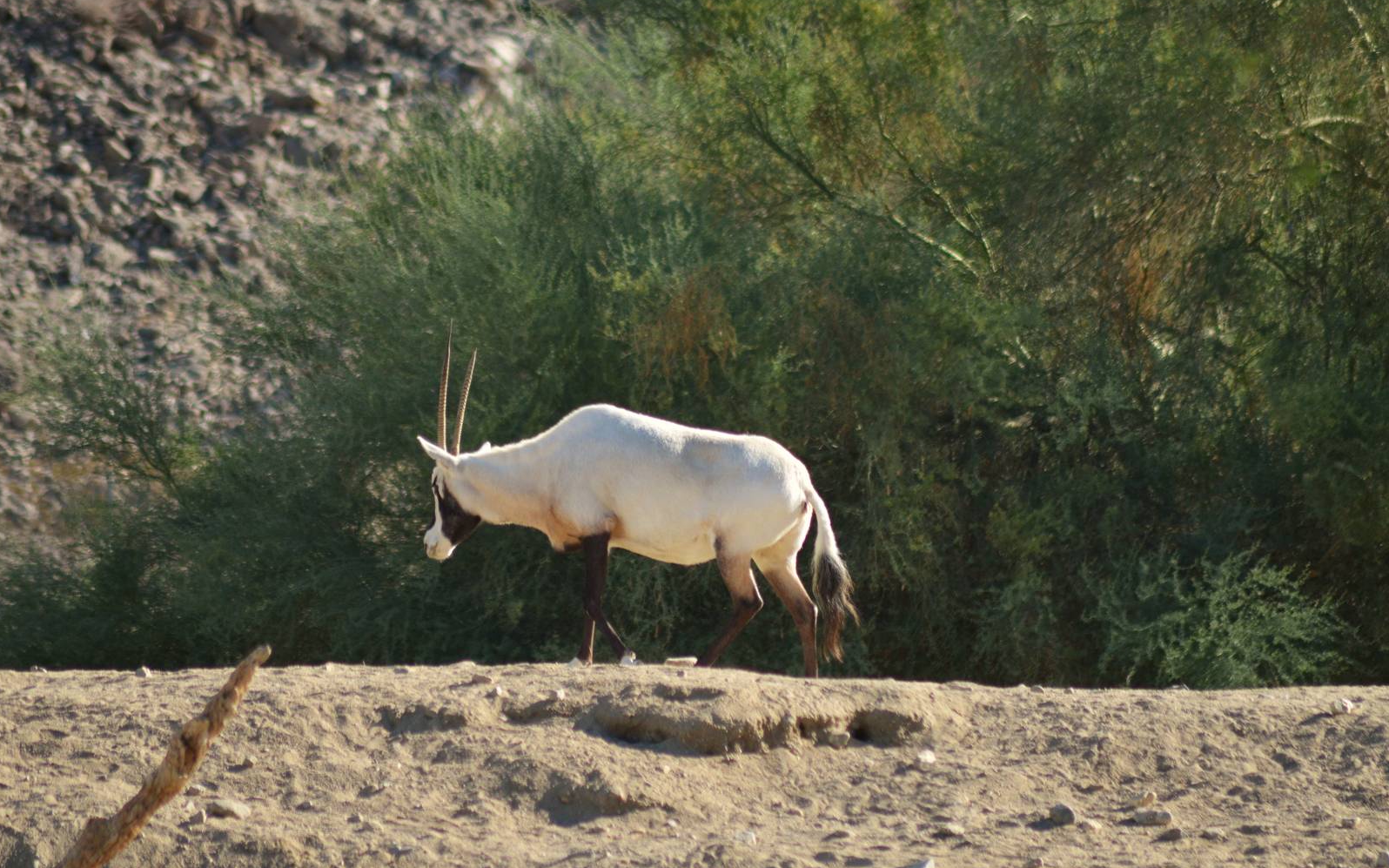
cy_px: 426
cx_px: 694
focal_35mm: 459
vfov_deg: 2.9
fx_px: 17373
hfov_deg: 4.6
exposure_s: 1/1250
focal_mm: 300
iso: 400
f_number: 5.6
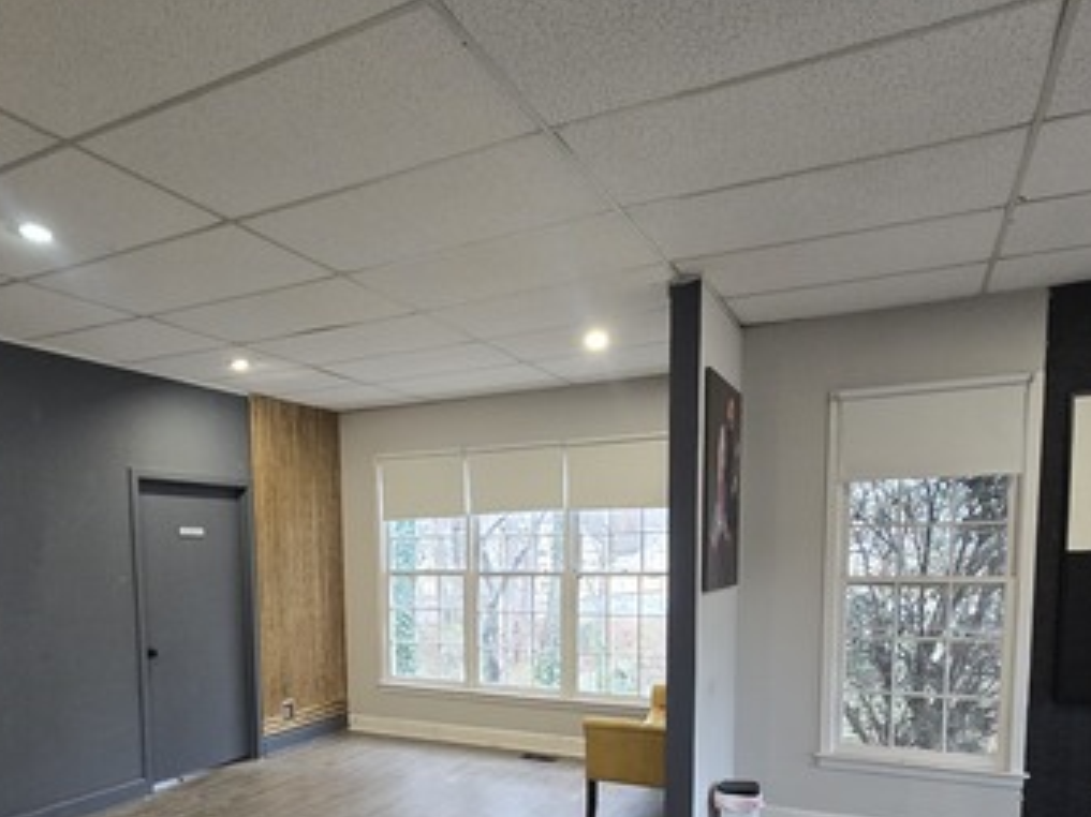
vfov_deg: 55.6
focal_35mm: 23
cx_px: 505
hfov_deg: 73.8
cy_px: 627
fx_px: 725
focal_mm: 2.2
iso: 500
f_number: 2.2
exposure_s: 1/60
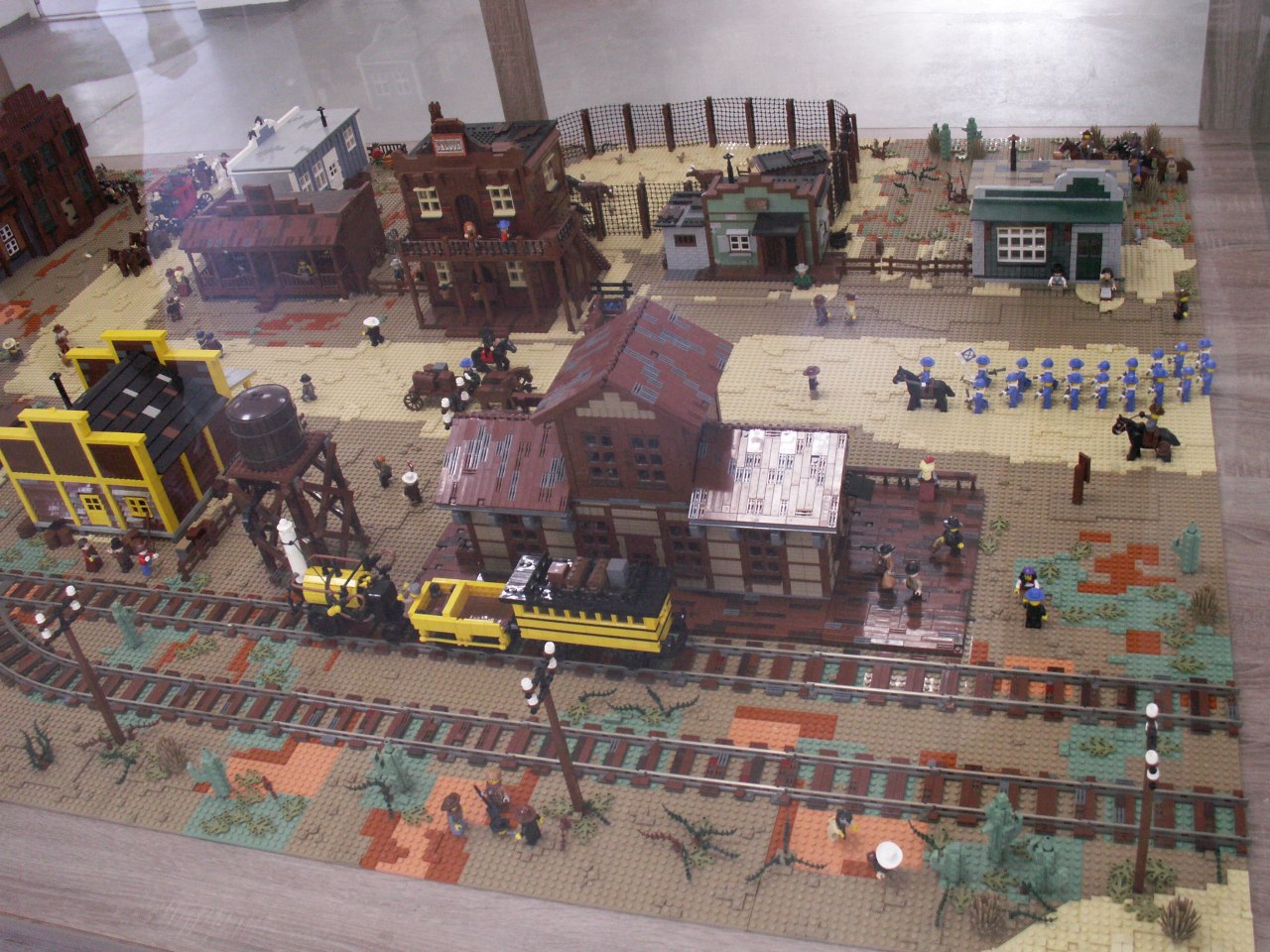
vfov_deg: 40.7
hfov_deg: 52.6
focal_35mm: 35
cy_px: 476
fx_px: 1284
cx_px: 635
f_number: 2.8
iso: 160
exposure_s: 1/50
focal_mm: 5.86
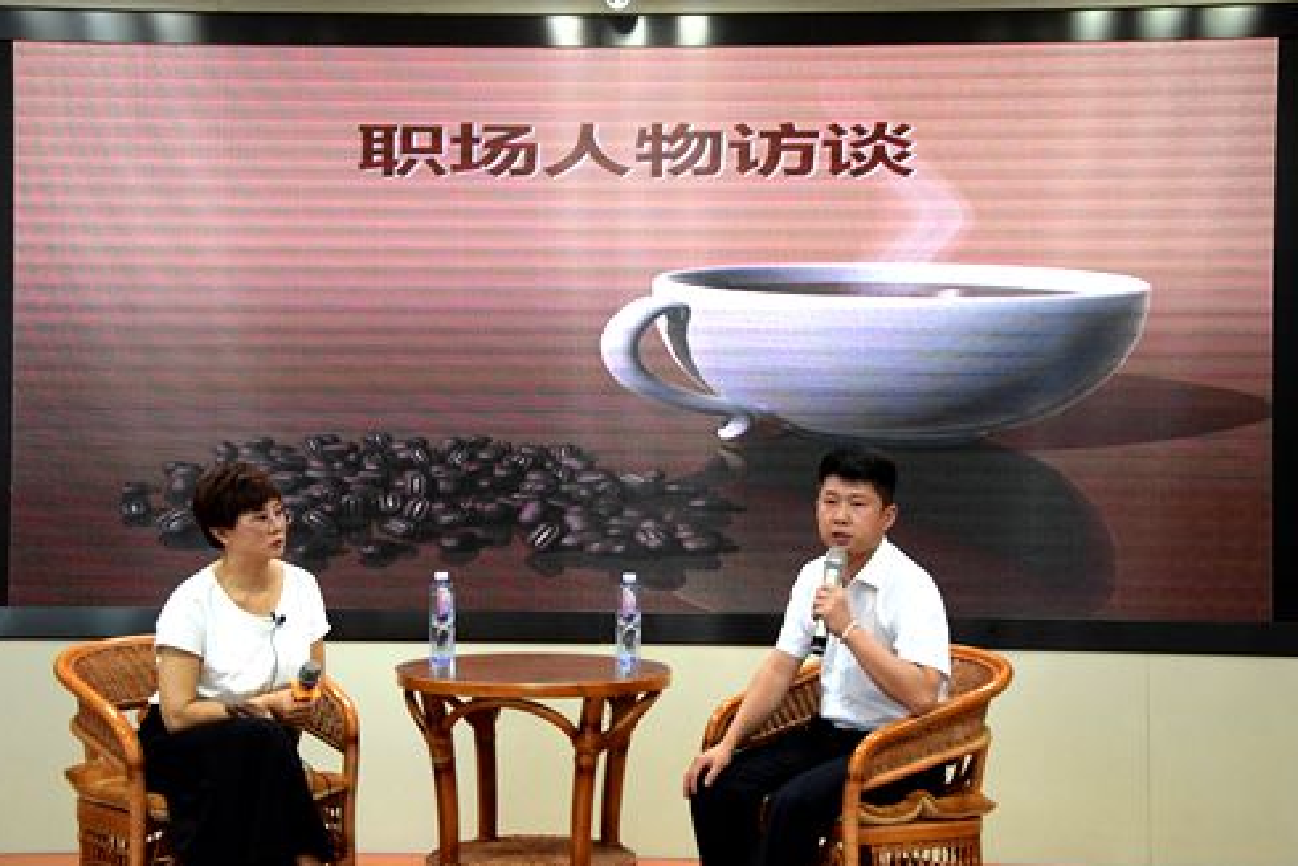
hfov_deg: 38.2
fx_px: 1875
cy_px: 436
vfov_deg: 26.0
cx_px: 646
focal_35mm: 52
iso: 3200
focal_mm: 34
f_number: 4.2
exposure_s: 1/80
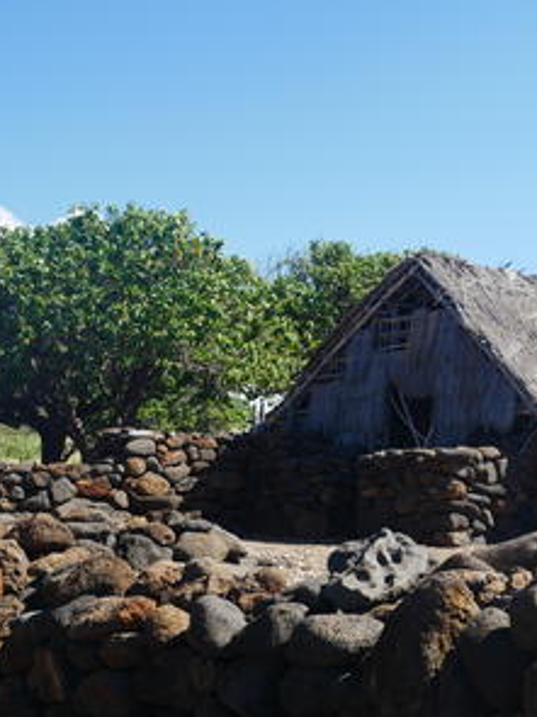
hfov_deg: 25.4
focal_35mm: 55
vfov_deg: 34.9
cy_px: 357
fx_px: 1138
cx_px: 520
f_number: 5.6
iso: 200
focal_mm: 18
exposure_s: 1/400
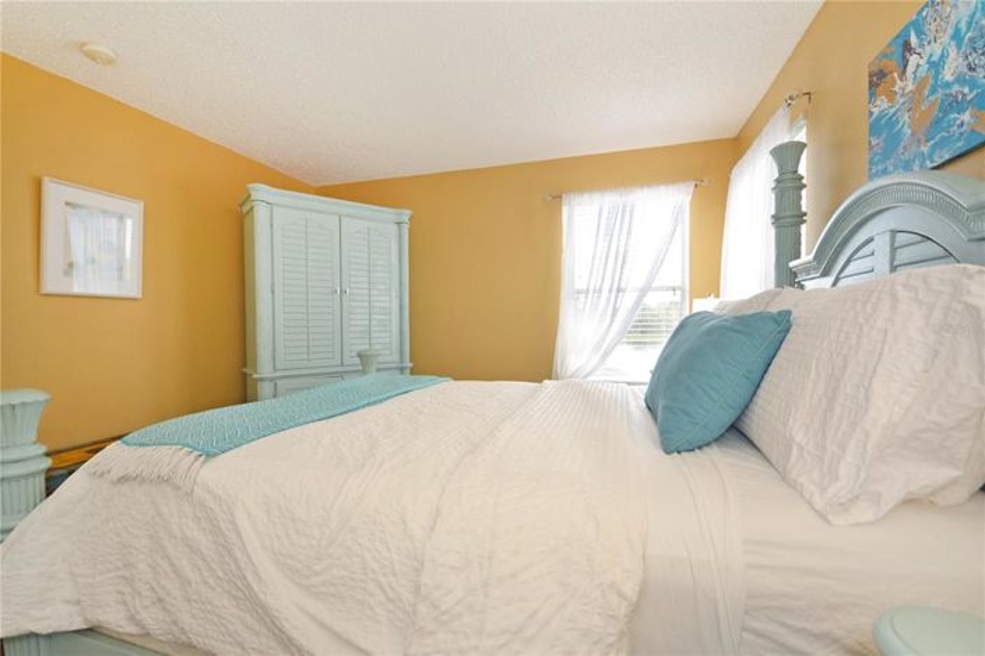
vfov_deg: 77.2
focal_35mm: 15
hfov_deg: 100.4
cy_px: 328
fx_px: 410
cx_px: 492
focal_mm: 10
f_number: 4.5
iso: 400
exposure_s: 1/80
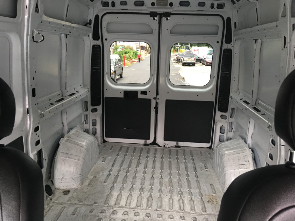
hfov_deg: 61.7
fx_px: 247
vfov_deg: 48.2
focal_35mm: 29
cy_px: 110
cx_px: 148
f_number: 2.2
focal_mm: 4.15
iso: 125
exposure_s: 1/30
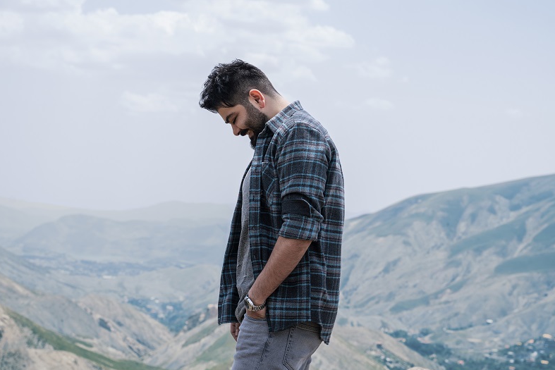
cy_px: 187
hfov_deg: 31.4
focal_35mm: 64
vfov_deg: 21.2
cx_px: 279
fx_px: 987
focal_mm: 63
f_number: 7.1
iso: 100
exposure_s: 1/320
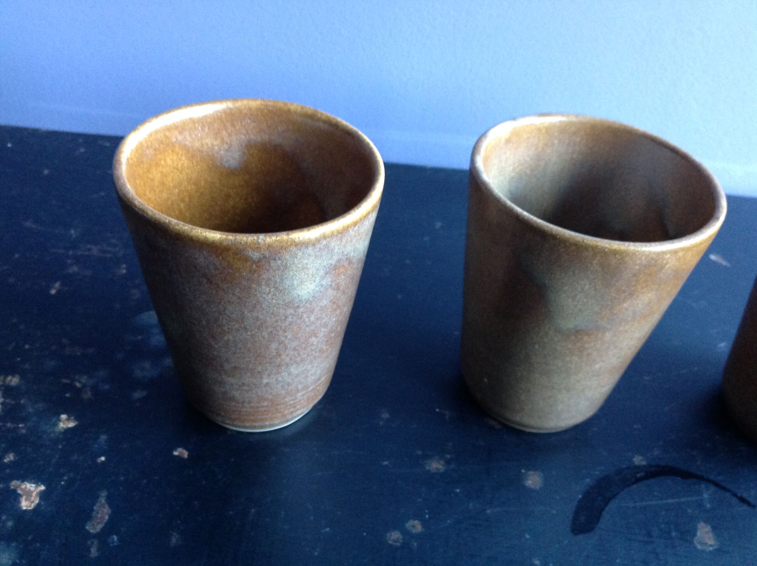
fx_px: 764
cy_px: 283
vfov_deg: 40.6
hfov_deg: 52.7
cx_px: 378
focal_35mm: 35
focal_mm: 4.28
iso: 320
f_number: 2.4
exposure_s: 1/15
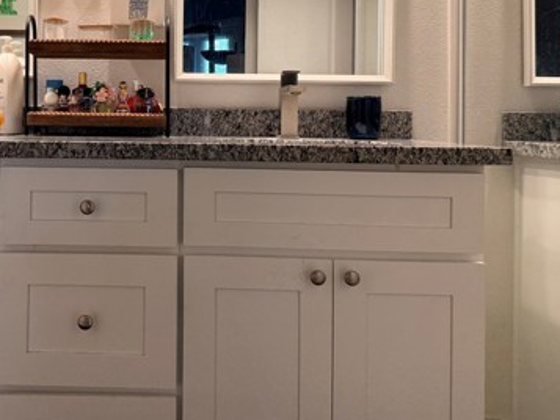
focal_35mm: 43
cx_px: 125
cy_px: 103
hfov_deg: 42.2
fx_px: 696
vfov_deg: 32.9
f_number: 1.78
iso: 125
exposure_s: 1/120
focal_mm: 6.76
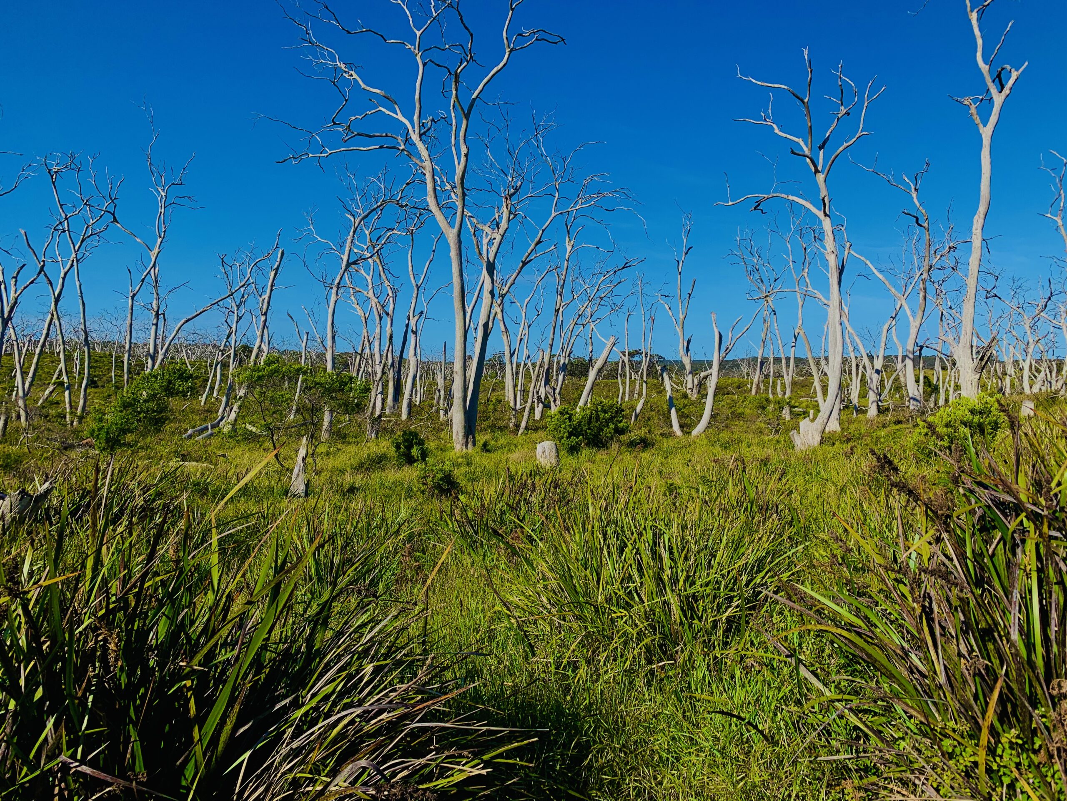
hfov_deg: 67.3
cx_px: 534
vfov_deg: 53.1
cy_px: 400
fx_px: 801
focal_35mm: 26
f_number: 1.8
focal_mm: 4.25
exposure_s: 1/6061
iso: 25
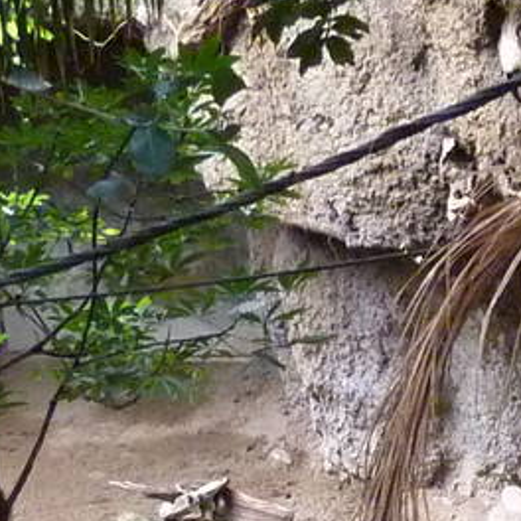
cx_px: 736
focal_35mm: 134
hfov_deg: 12.5
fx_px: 2282
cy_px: 797
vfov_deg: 12.4
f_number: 3.3
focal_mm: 4.1
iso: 400
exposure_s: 1/100
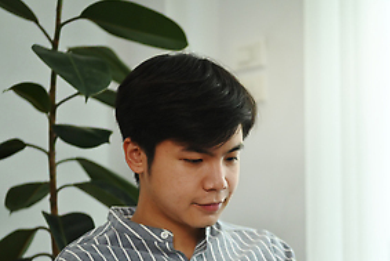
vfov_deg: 12.8
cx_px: 320
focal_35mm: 106
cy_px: 254
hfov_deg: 19.1
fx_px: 1149
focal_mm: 50
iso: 500
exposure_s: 1/200
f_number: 2
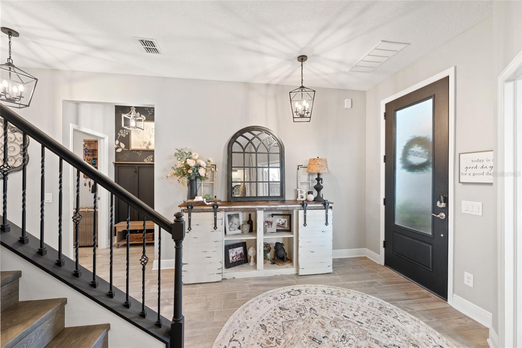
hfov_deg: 104.2
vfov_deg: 81.2
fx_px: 203
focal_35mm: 14
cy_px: 174
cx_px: 261
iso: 250
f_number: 7.1
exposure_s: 1.6
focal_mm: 14
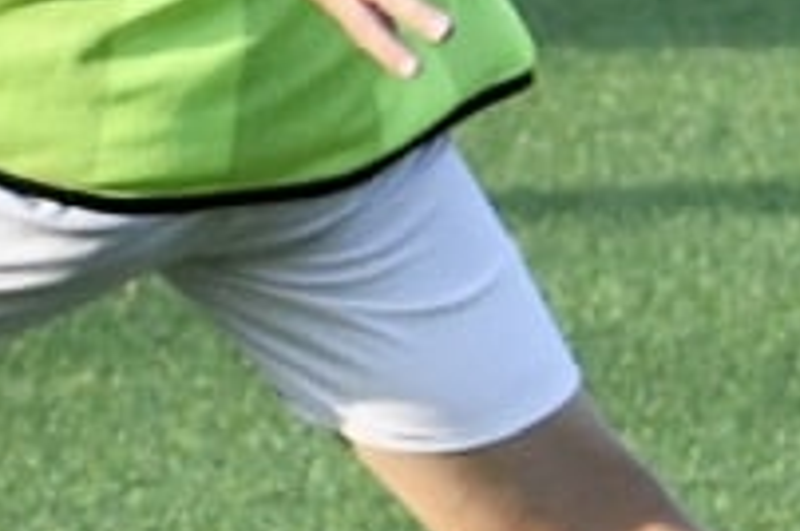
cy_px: -323
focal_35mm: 1396
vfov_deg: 1.0
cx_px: -800
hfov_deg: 1.5
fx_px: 30973
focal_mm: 220
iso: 5000
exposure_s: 1/1000
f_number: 16
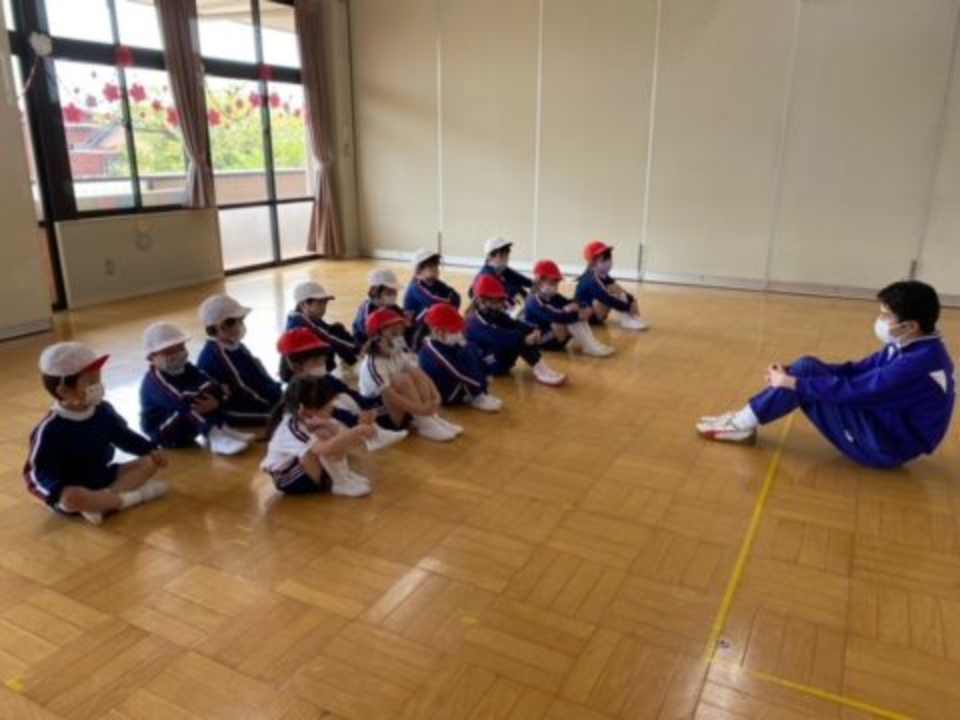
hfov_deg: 67.3
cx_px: 480
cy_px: 360
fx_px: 721
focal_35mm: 26
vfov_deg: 53.1
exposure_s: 1/121
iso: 50
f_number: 1.8
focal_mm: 4.25
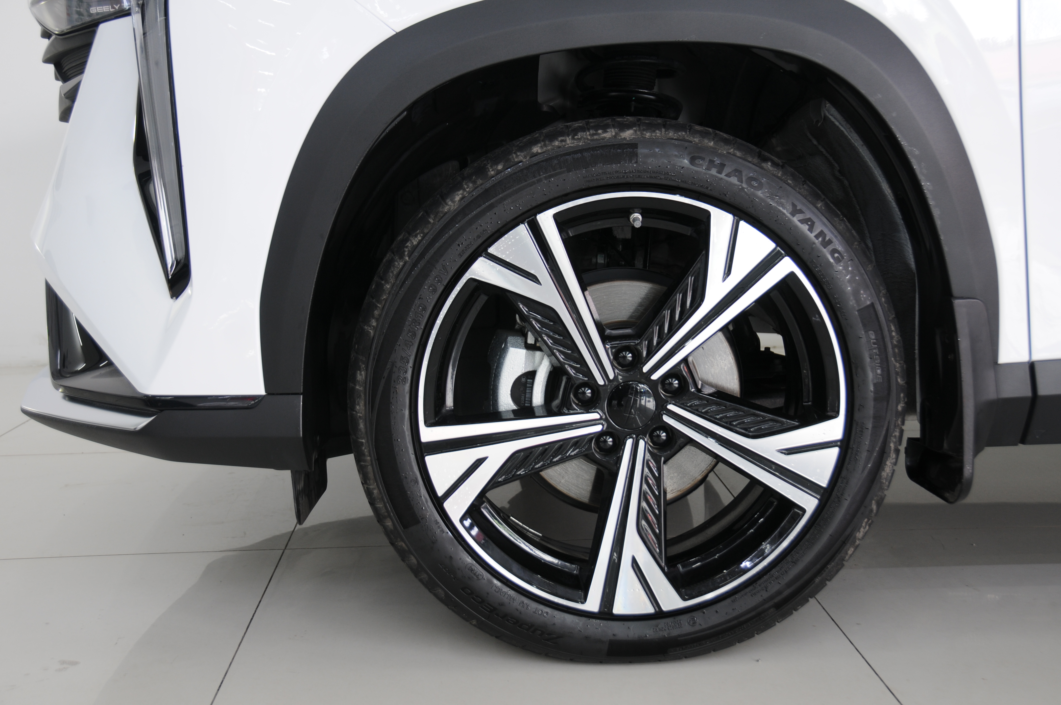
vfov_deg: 28.9
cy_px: 352
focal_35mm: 46
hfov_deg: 42.4
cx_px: 530
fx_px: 1369
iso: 200
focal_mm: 31
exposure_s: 1/10
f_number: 4.8
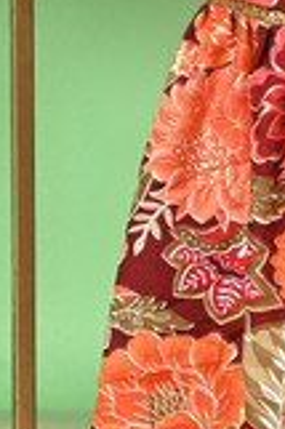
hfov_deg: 4.0
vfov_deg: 5.9
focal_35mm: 342
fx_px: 4070
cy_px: -392
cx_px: 599
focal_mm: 55
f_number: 13
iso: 320
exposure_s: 1/160
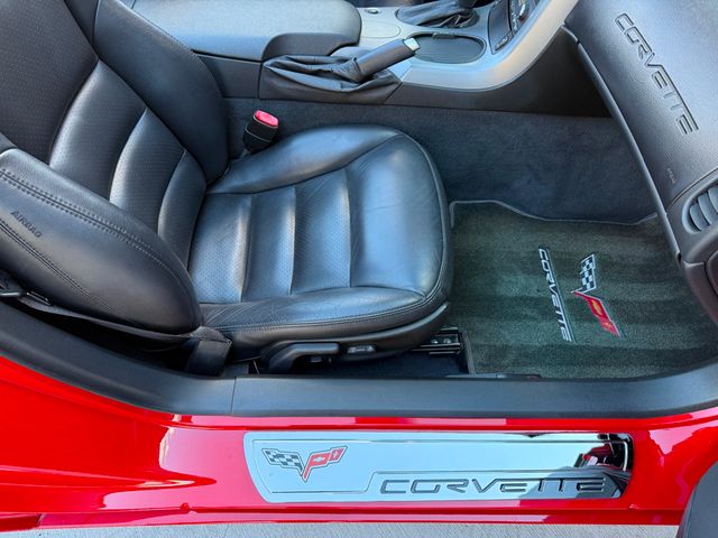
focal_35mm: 24
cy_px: 269
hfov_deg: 71.6
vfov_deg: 56.8
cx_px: 359
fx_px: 498
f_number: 1.78
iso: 200
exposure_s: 1/110
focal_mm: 6.76
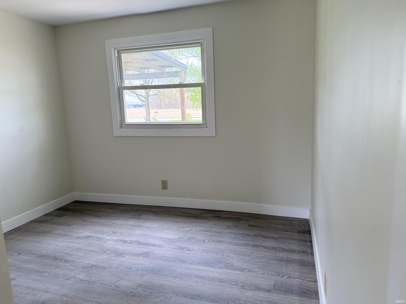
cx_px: 203
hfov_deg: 71.6
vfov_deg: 56.8
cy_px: 152
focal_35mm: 24
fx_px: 281
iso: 125
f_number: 1.78
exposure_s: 1/231
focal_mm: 6.76
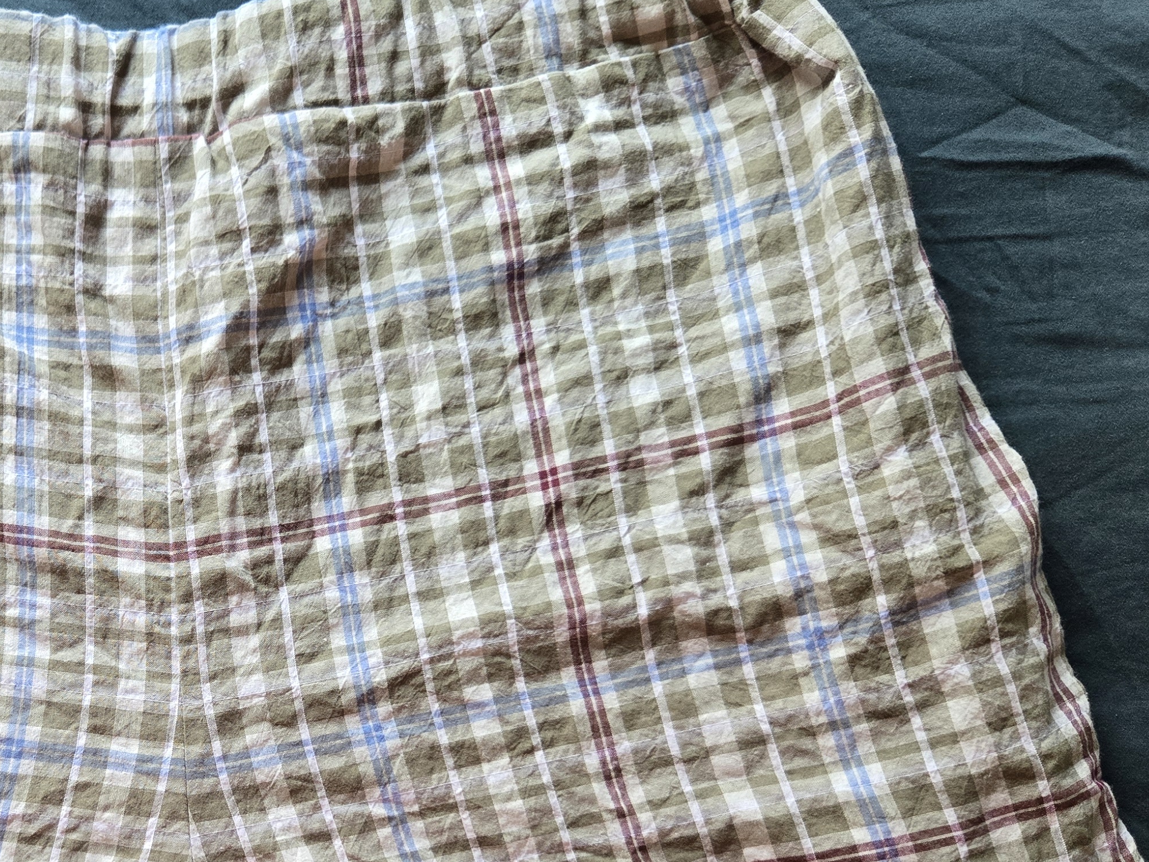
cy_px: 667
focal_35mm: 46
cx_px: 179
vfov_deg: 30.9
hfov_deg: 39.1
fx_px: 1527
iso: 160
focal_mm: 5.4
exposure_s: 1/180
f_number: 1.8
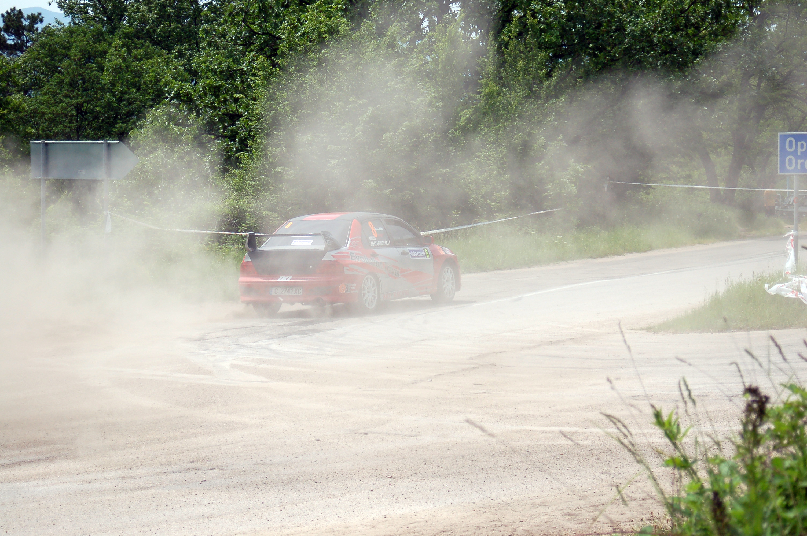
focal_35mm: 120
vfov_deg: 11.4
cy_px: 268
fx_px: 2688
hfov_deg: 17.1
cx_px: 404
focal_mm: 80
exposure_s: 1/1000
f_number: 5.6
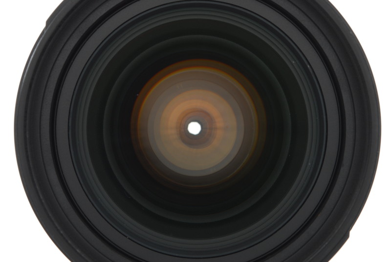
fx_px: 898
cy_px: 131
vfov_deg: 16.6
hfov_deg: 24.6
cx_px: 196
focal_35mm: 82
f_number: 13
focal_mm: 55
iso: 200
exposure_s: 1/100
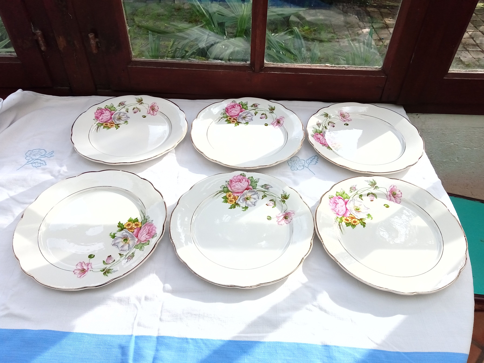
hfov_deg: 63.4
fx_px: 391
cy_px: 182
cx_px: 242
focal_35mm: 28
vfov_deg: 49.7
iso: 111
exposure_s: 1/740
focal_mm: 3.57
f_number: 1.8
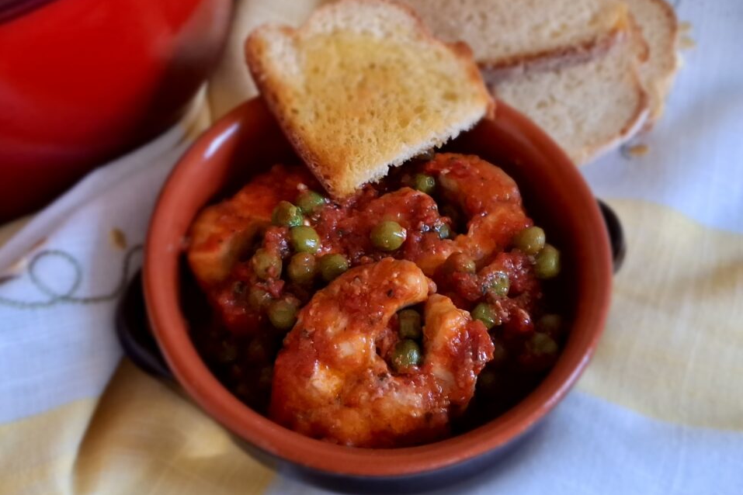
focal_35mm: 24
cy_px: 225
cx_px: 371
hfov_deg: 73.7
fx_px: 495
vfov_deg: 53.1
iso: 400
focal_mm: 5.54
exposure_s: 1/25
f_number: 1.8
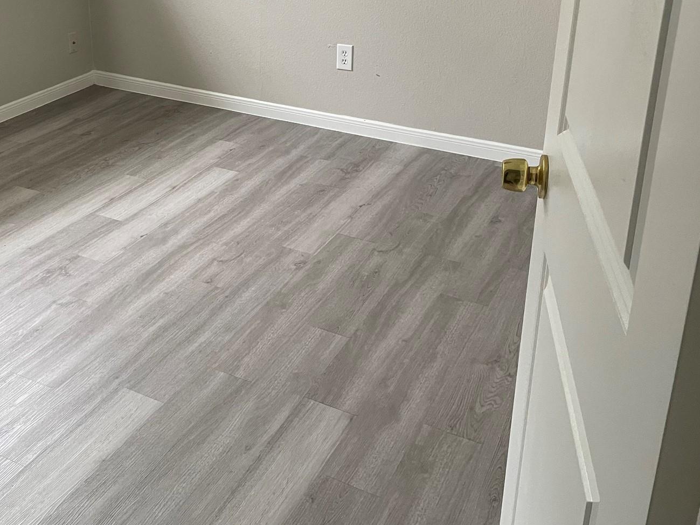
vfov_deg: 34.2
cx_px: 233
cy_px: 117
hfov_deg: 45.1
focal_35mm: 41
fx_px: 829
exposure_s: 1/60
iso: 200
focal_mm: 4.2
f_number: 1.6
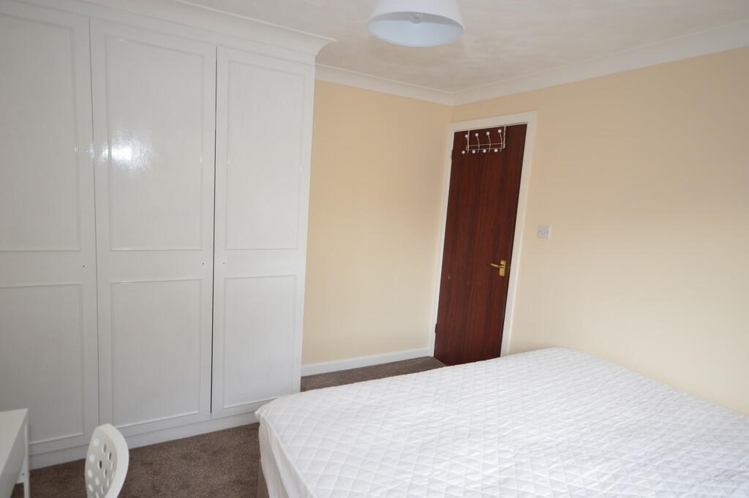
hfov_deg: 81.2
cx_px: 374
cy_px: 249
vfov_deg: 59.4
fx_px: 437
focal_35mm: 21
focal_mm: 14
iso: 400
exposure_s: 1/60
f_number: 4.8
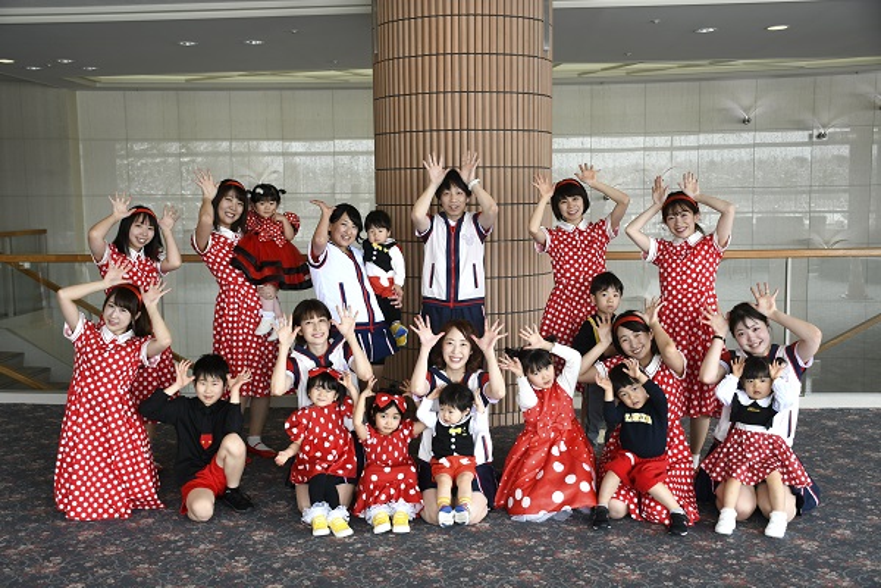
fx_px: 979
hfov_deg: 48.5
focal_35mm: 40
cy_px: 294
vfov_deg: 33.4
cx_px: 440
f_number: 4
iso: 140
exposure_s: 1/40
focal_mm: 27
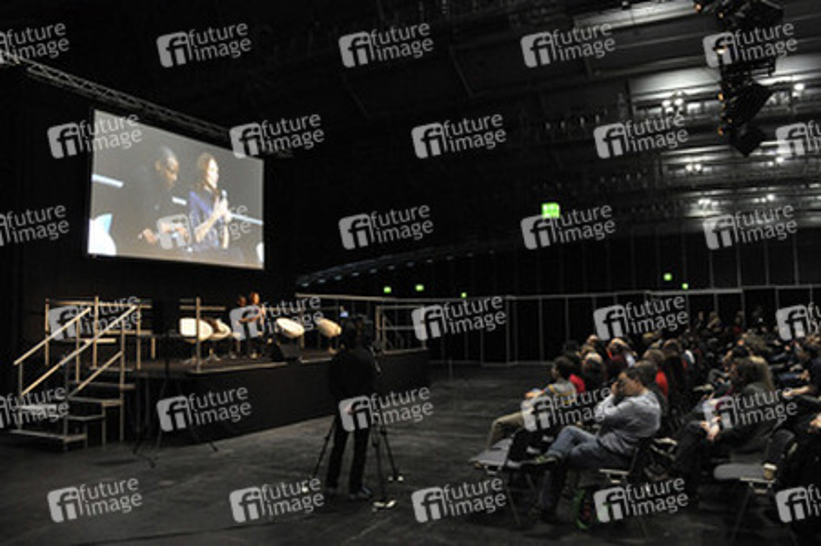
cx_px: 410
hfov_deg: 62.0
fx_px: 684
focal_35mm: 30
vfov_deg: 43.5
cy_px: 273
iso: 3200
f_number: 5
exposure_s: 1/60
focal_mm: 20
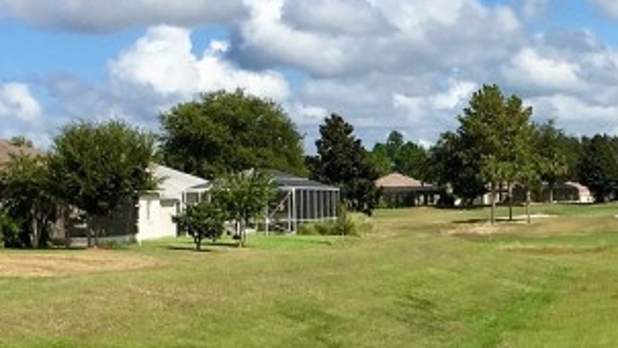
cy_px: 299
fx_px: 1754
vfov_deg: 11.3
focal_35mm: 107
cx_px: 497
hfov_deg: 19.8
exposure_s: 1/2481
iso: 25
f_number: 2.2
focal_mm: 4.15
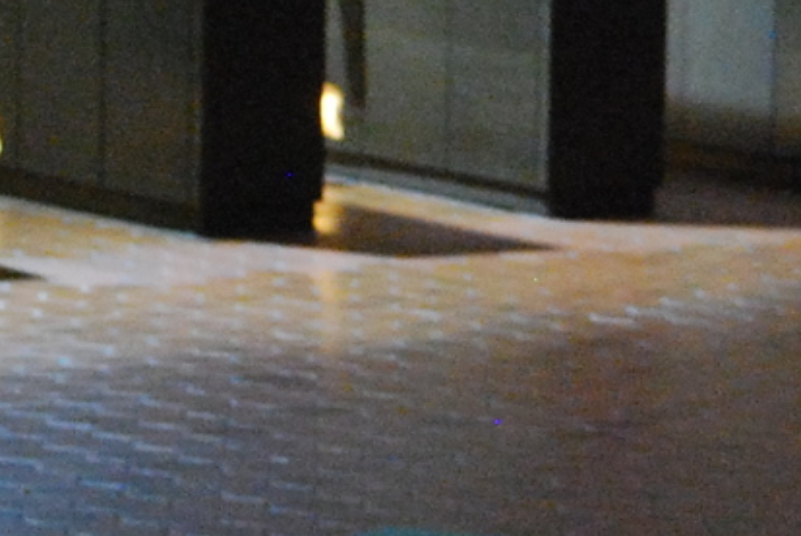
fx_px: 6459
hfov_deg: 7.0
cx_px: 1192
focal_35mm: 290
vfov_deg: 4.7
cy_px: 145
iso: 1600
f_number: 5
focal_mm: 32
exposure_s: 1/6
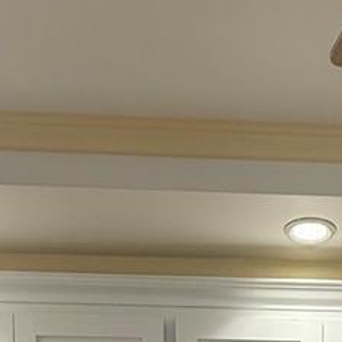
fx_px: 727
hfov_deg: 25.9
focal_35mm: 65
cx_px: 284
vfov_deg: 18.9
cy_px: 650
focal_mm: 2.22
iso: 125
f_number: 2.2
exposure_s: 1/120
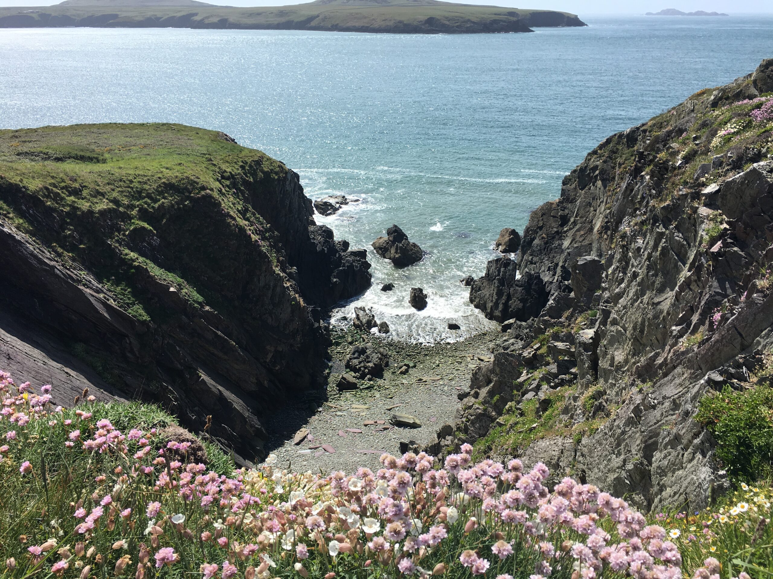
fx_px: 648
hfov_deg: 61.7
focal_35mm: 29
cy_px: 290
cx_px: 386
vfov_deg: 48.2
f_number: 2.2
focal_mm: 4.15
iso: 25
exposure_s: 1/1374
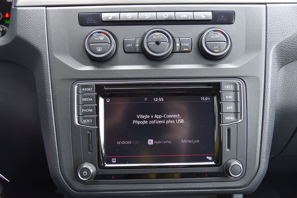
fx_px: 289
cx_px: 148
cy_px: 99
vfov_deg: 37.9
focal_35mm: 35
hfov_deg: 54.4
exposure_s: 1/50
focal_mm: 35
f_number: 4
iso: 500
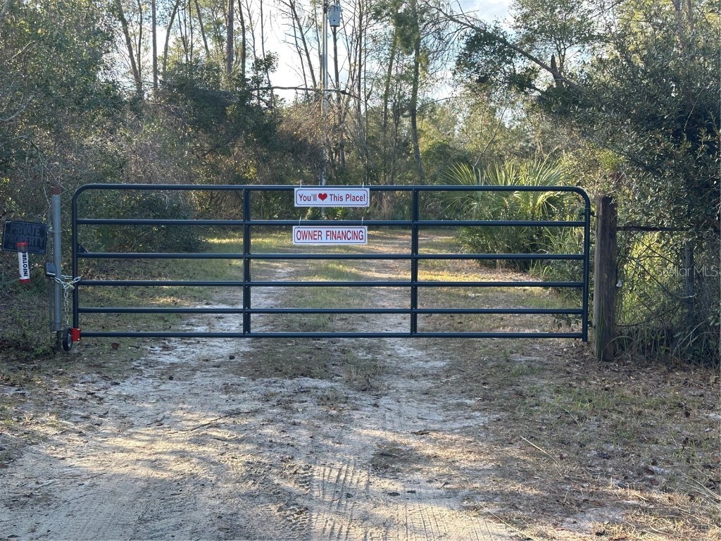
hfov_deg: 39.7
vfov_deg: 30.3
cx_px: 360
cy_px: 270
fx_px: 1000
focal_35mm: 48
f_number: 1.78
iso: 64
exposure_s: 1/444
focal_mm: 6.86
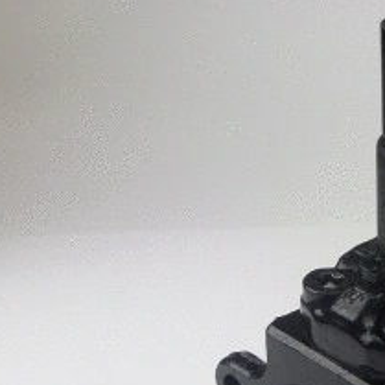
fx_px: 818
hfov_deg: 24.1
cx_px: 462
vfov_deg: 25.0
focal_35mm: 65
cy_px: 398
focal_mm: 4.3
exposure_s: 1/60
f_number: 3.3
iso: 100
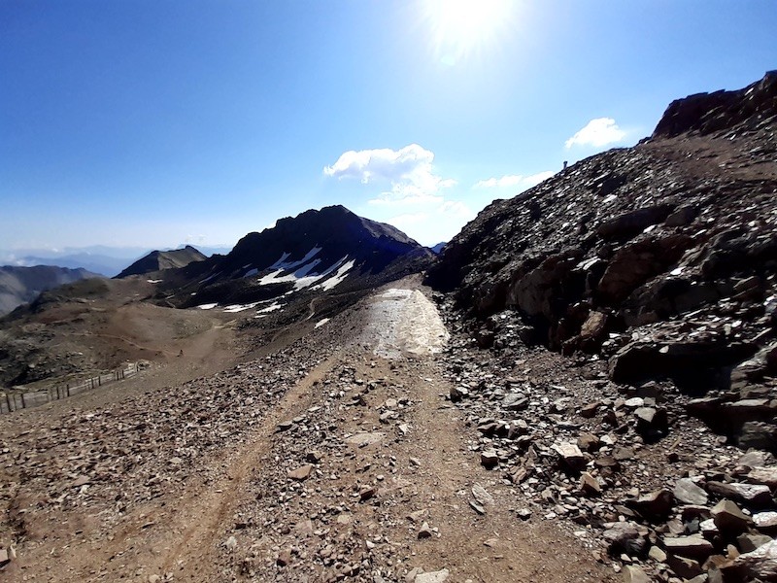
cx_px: 388
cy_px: 292
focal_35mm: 13
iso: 40
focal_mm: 1.13
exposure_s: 1/2439
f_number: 2.2
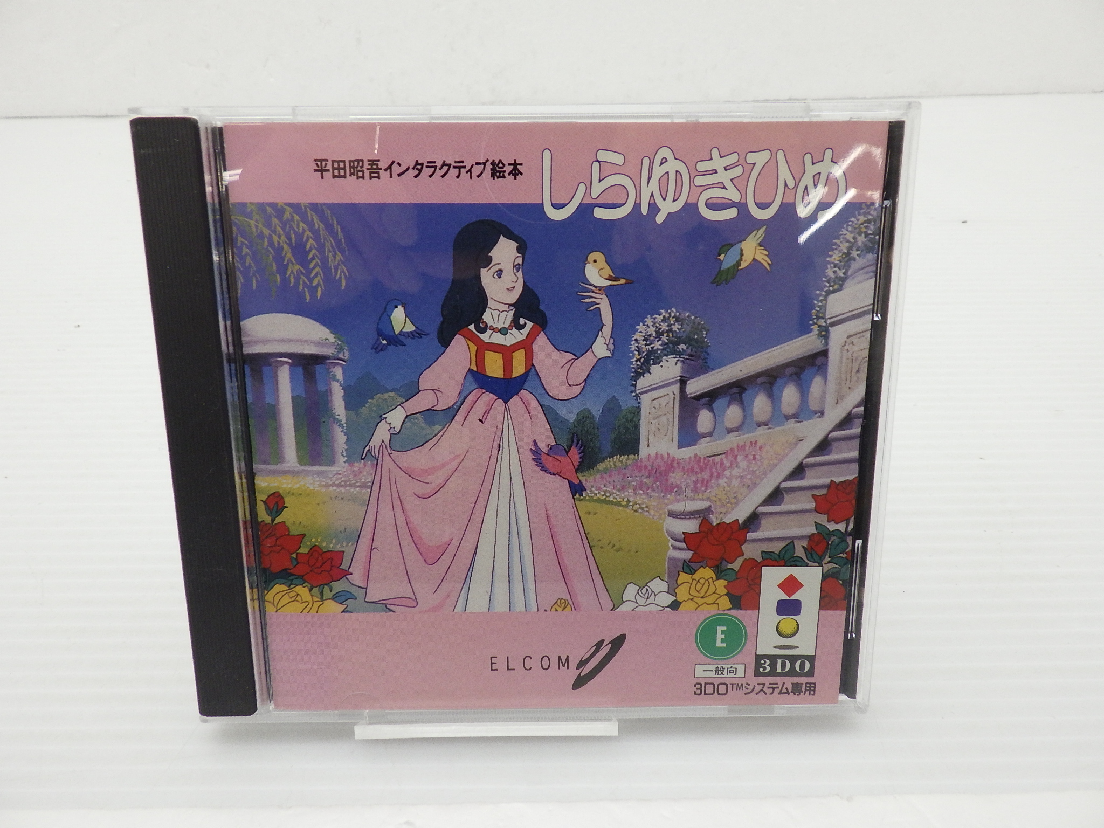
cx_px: 552
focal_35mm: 28
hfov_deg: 63.4
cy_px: 414
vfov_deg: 49.7
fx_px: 893
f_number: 4.2
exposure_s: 1/125
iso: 200
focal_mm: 5
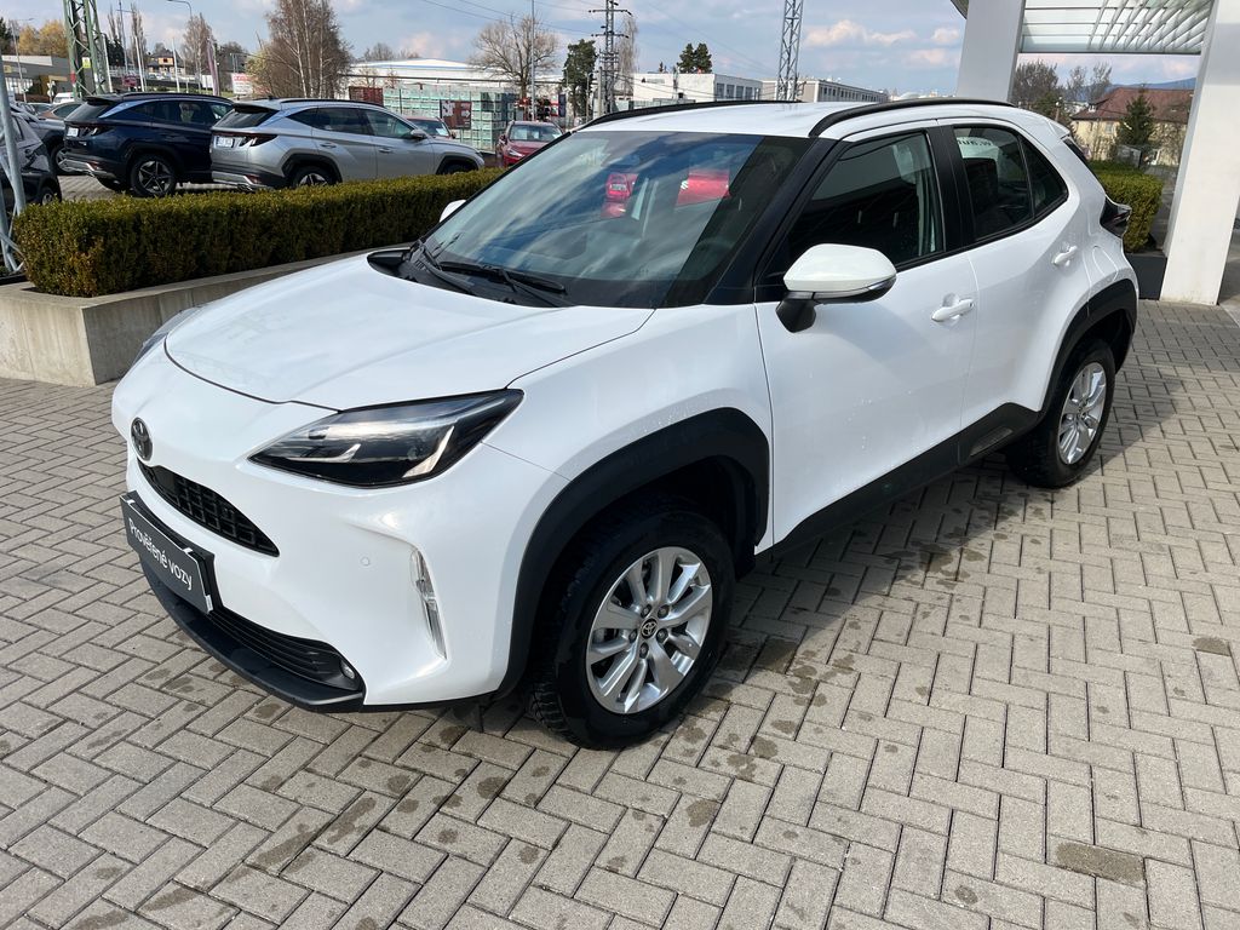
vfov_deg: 53.1
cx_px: 620
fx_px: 931
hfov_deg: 67.3
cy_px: 465
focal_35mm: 26
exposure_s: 1/3049
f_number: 1.6
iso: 50
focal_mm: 5.1
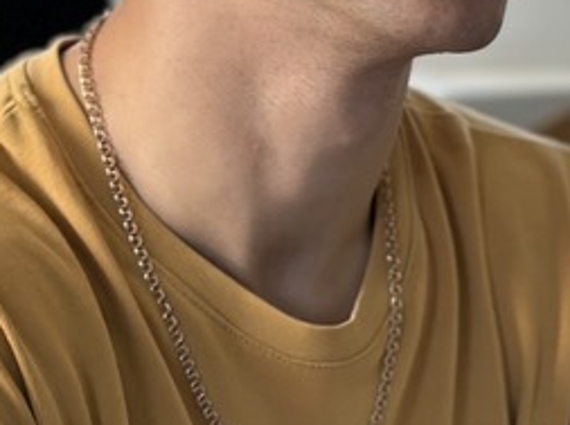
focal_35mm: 171
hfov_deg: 11.6
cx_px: 264
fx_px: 2812
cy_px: -100
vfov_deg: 8.6
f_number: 1.78
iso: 80
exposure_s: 1/216
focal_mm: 6.86
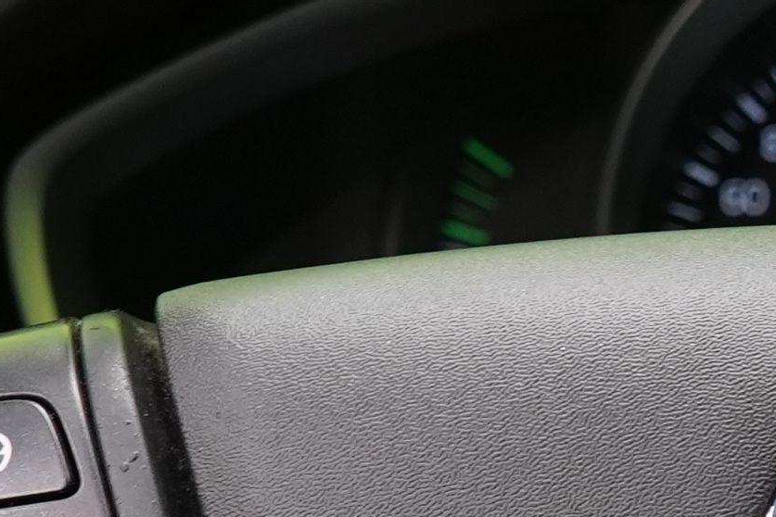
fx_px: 4483
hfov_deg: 9.7
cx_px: 996
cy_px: 490
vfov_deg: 6.6
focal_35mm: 208
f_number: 5.6
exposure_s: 1/25
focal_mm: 29
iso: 1250
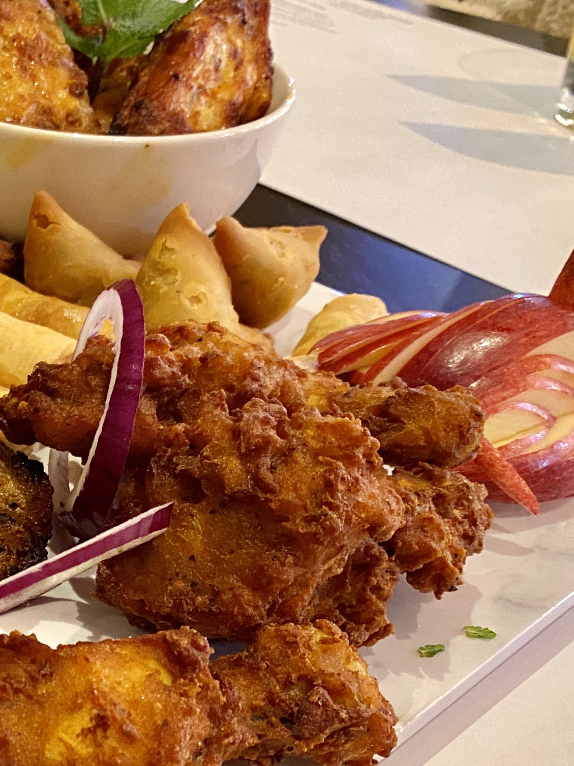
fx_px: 1260
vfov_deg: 33.7
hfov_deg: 22.9
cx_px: -169
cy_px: 449
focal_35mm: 57
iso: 500
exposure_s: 1/33
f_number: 1.8
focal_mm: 4.25
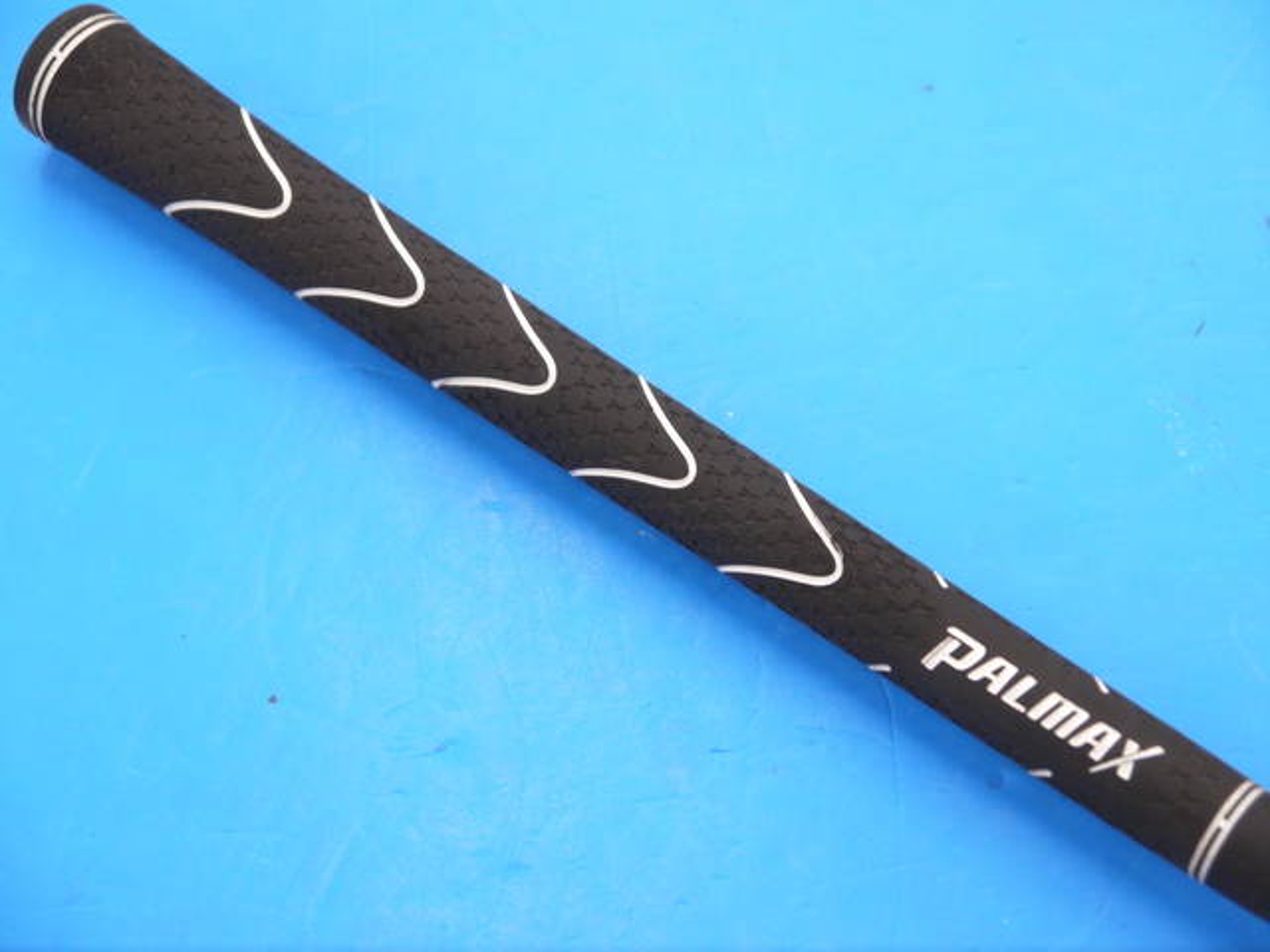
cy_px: 476
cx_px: 635
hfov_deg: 23.3
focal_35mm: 84
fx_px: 3082
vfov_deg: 17.6
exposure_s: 1/80
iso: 640
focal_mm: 42
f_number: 5.6
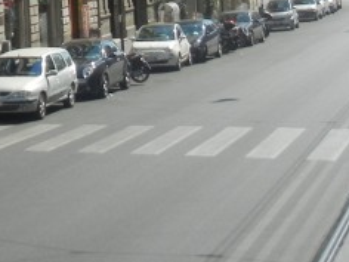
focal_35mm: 130
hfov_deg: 14.5
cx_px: -118
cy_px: -83
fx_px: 1311
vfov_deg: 11.1
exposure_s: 1/307
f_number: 7
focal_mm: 5.4
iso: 160
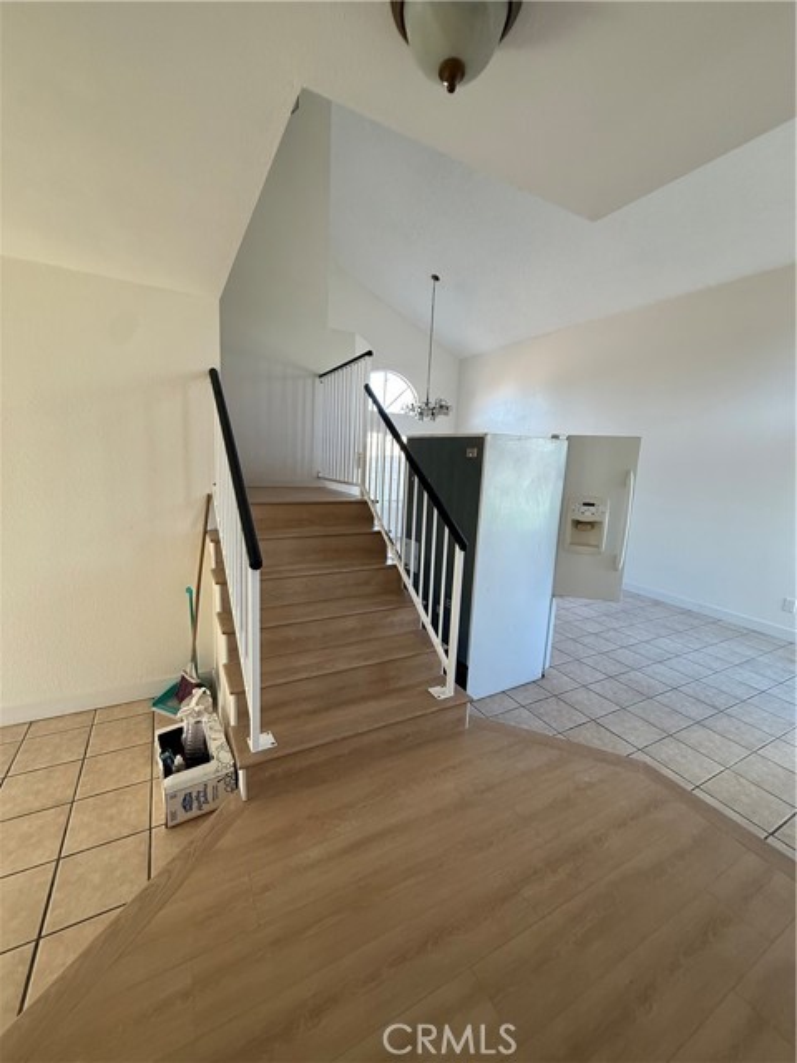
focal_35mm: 14
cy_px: 532
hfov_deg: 85.7
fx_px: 430
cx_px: 398
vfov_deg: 102.1
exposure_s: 1/120
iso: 160
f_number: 2.2
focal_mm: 2.22
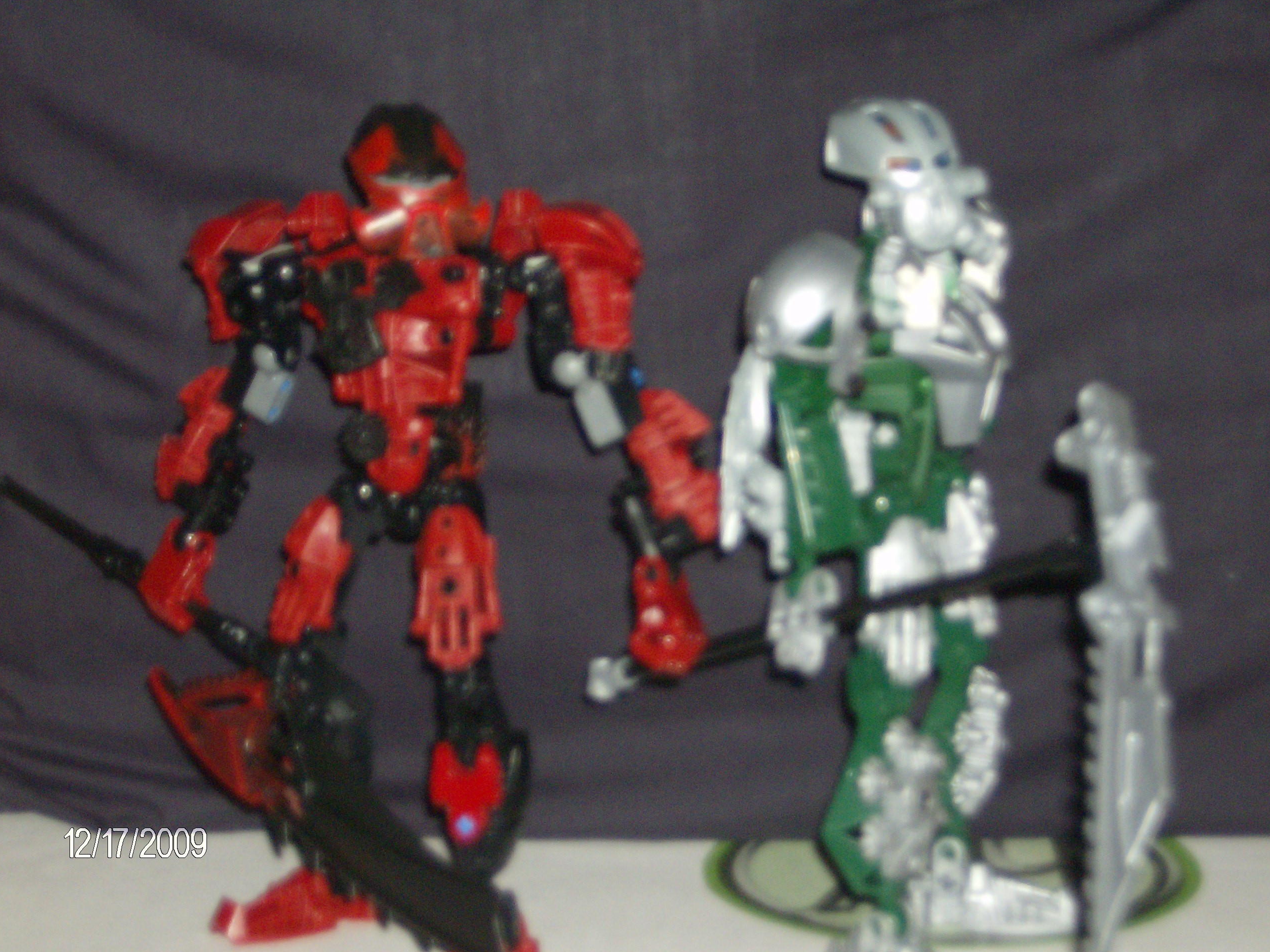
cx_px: 631
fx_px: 3155
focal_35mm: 86
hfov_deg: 22.8
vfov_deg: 17.2
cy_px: 473
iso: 200
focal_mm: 14.1
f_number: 4.2
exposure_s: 1/101
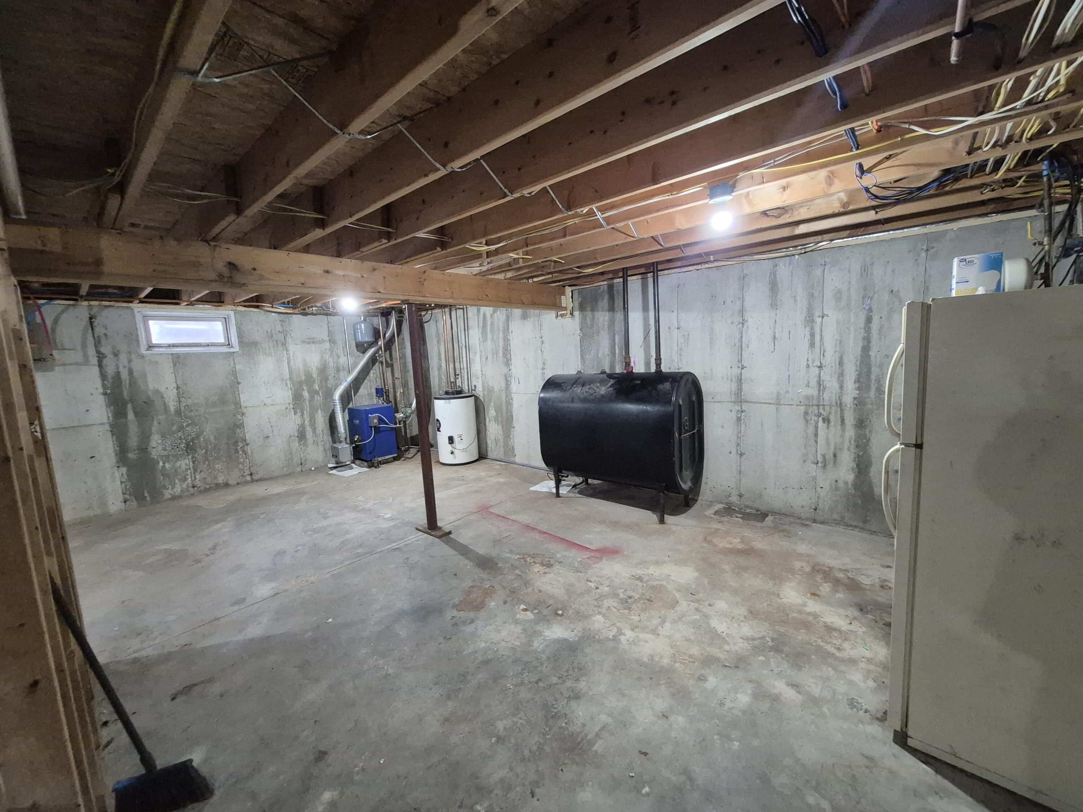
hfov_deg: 106.2
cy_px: 406
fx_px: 407
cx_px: 542
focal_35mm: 13
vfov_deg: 89.9
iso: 1250
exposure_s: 1/60
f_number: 2.2
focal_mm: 1.74
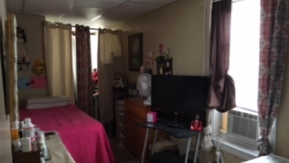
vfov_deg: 36.6
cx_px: 146
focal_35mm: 32
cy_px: 93
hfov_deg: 61.0
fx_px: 245
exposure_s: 1/15
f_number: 2.2
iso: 200
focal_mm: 4.15
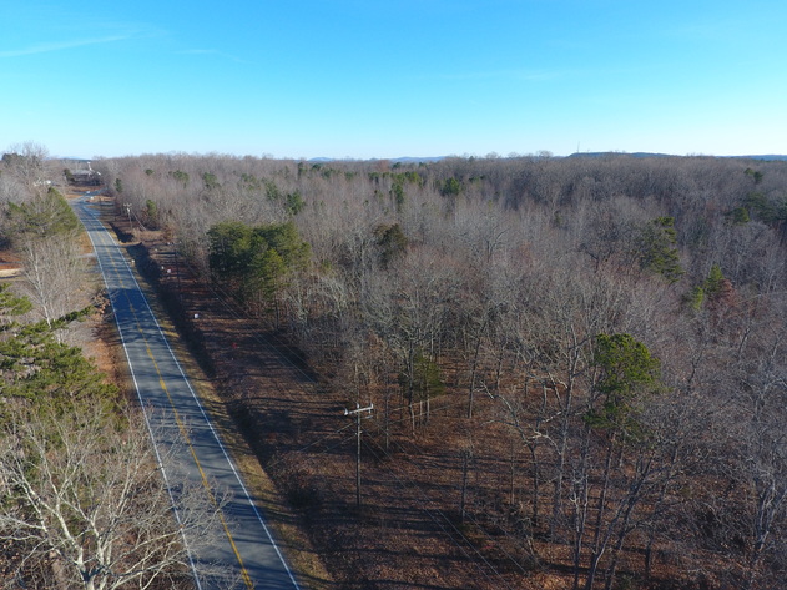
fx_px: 455
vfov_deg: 66.0
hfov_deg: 81.8
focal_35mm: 20
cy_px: 295
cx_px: 394
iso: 100
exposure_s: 1/455
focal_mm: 3.61
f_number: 2.8
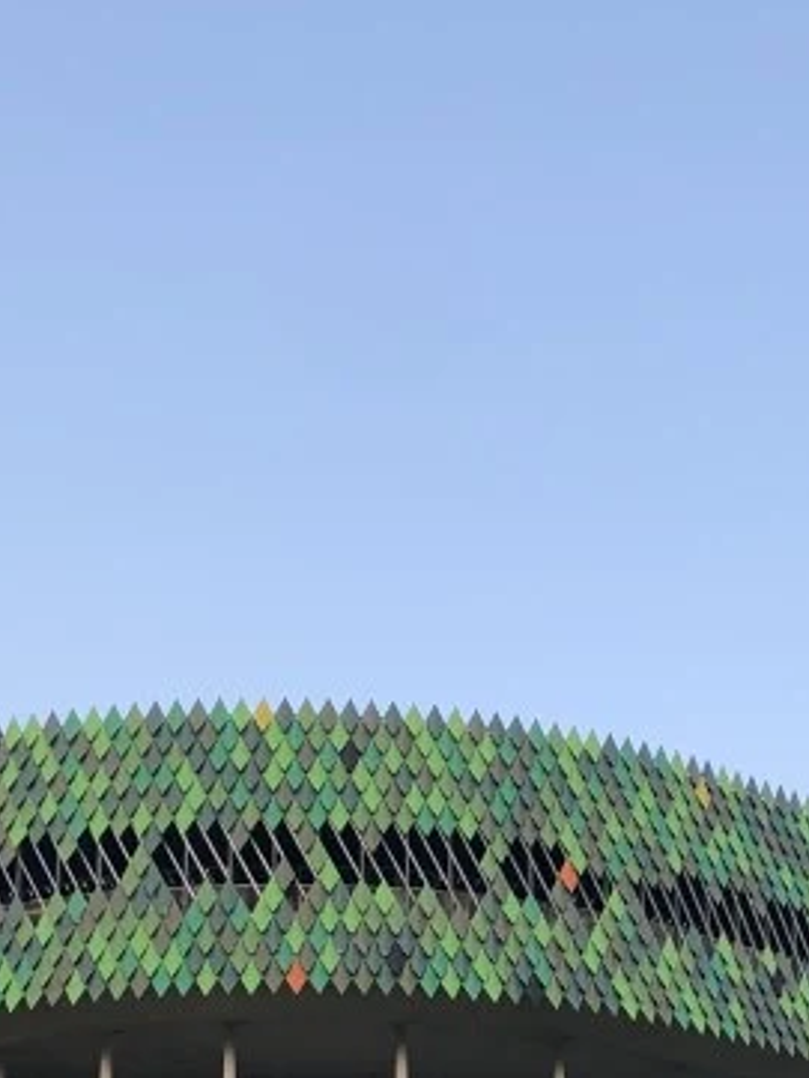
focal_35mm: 93
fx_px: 2896
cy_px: 1138
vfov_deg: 20.3
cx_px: 806
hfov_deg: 15.6
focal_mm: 4
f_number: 1.8
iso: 20
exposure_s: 1/333
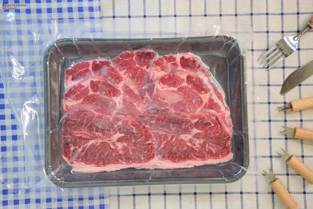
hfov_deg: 35.0
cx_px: 156
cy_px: 104
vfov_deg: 23.8
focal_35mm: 57
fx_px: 496
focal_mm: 38
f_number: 6.3
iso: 1600
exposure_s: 1/160
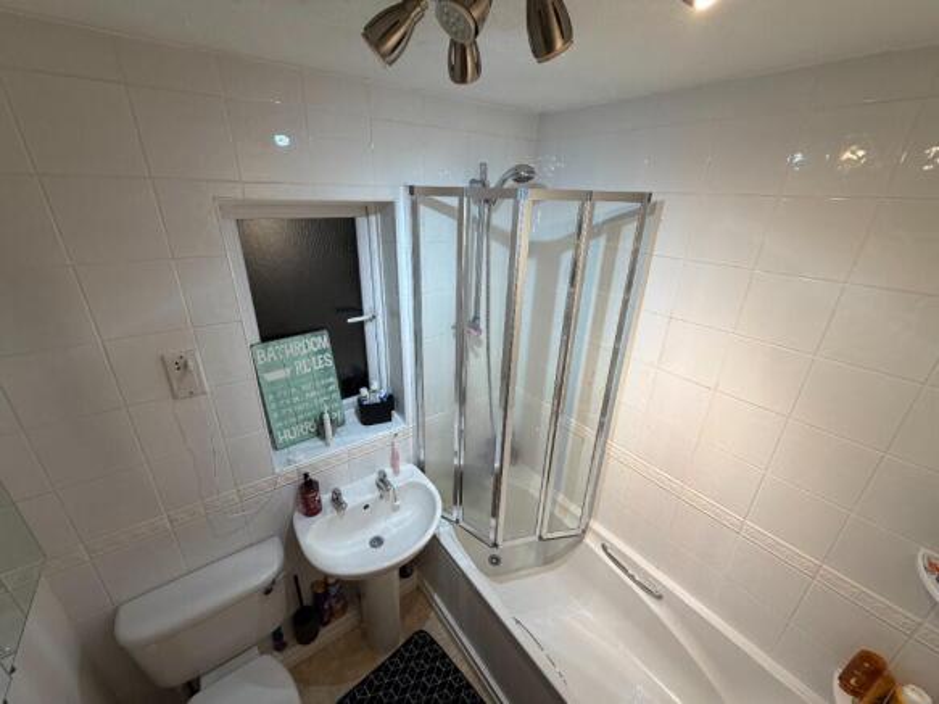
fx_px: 380
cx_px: 470
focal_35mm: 14
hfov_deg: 102.1
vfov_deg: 85.7
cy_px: 352
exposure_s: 1/100
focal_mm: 2.22
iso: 160
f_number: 2.2
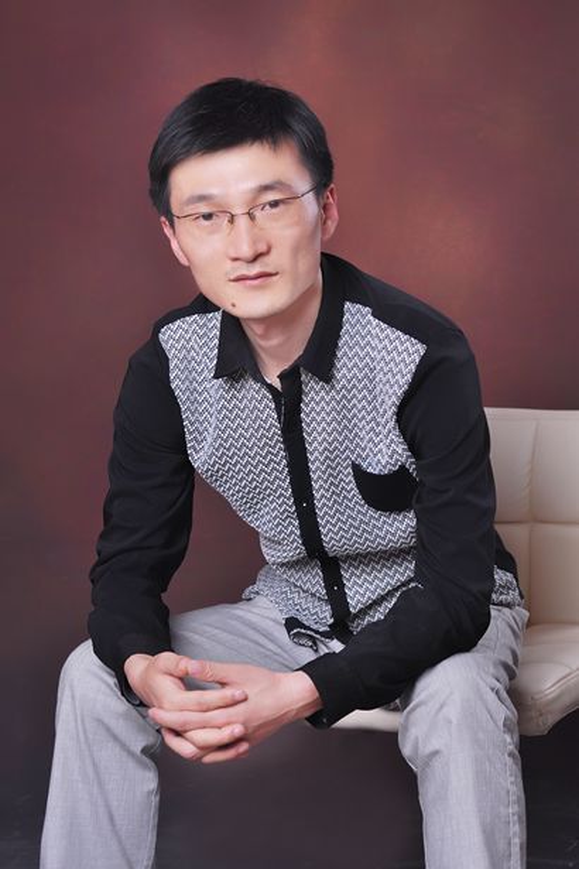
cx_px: 290
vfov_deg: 27.0
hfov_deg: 18.2
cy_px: 434
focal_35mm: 75
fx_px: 1809
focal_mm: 50
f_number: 5.6
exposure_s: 1/125
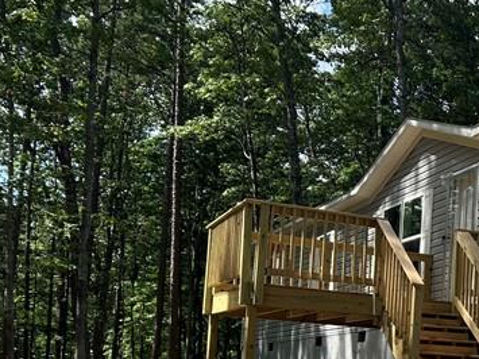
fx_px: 1037
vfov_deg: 19.3
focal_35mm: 75
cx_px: 640
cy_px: 320
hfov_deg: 22.9
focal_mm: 5.7
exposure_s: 1/1698
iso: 50
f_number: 1.5
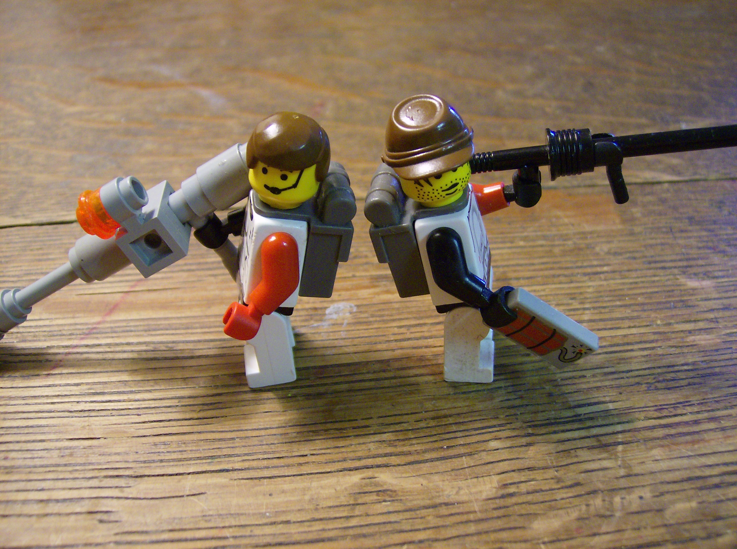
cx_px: 368
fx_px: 765
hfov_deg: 51.5
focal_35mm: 36
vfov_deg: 39.5
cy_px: 274
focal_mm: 6
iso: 200
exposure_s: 1/17
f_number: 2.8
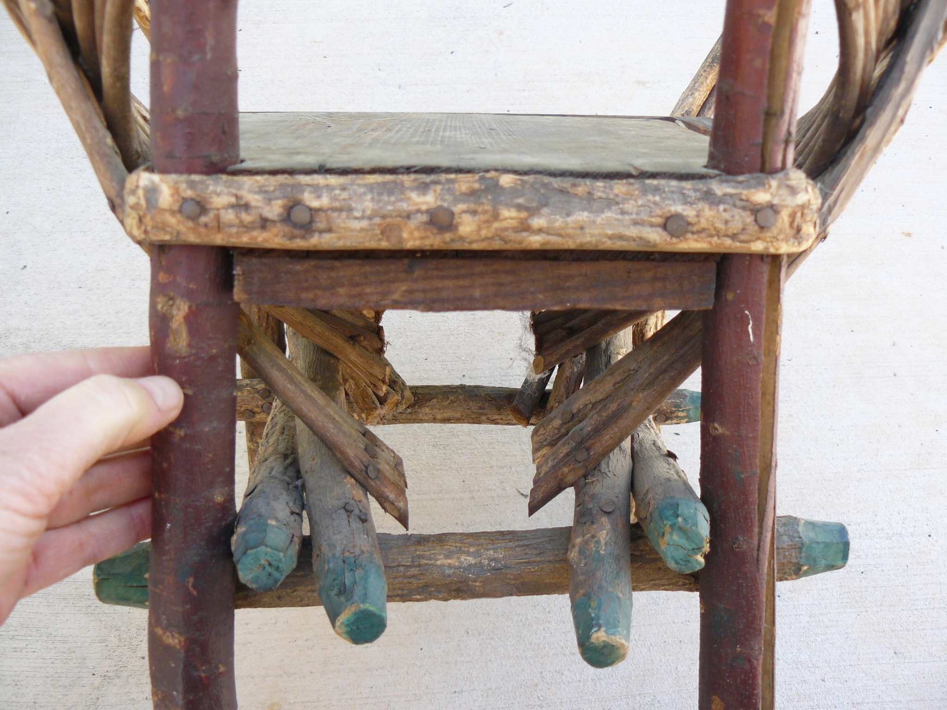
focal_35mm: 36
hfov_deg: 51.4
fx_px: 985
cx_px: 474
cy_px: 355
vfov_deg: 39.7
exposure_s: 1/80
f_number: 2.8
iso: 100
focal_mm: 6
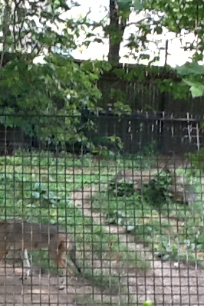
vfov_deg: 25.2
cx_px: 19
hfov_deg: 16.8
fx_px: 680
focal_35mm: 80
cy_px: 216
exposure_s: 1/60
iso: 80
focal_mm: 2.03
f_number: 2.4
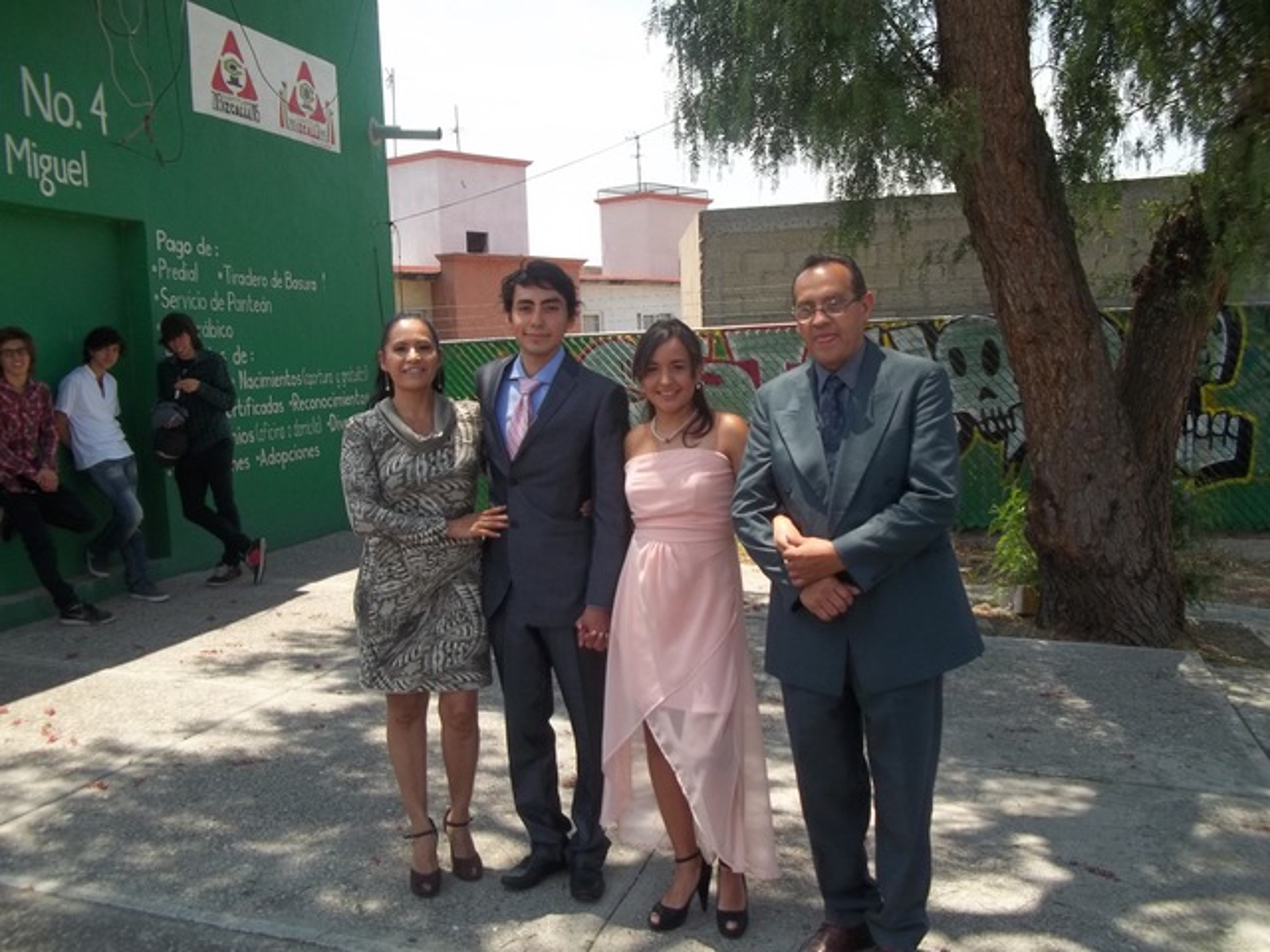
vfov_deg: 44.2
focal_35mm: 32
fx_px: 1174
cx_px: 635
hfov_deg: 56.8
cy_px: 476
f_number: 8.8
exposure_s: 1/60
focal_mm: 5.7
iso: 64
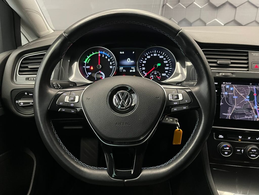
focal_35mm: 26
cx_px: 130
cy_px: 98
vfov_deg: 53.1
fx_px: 195
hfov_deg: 67.3
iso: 640
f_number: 1.6
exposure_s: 1/33
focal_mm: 5.1
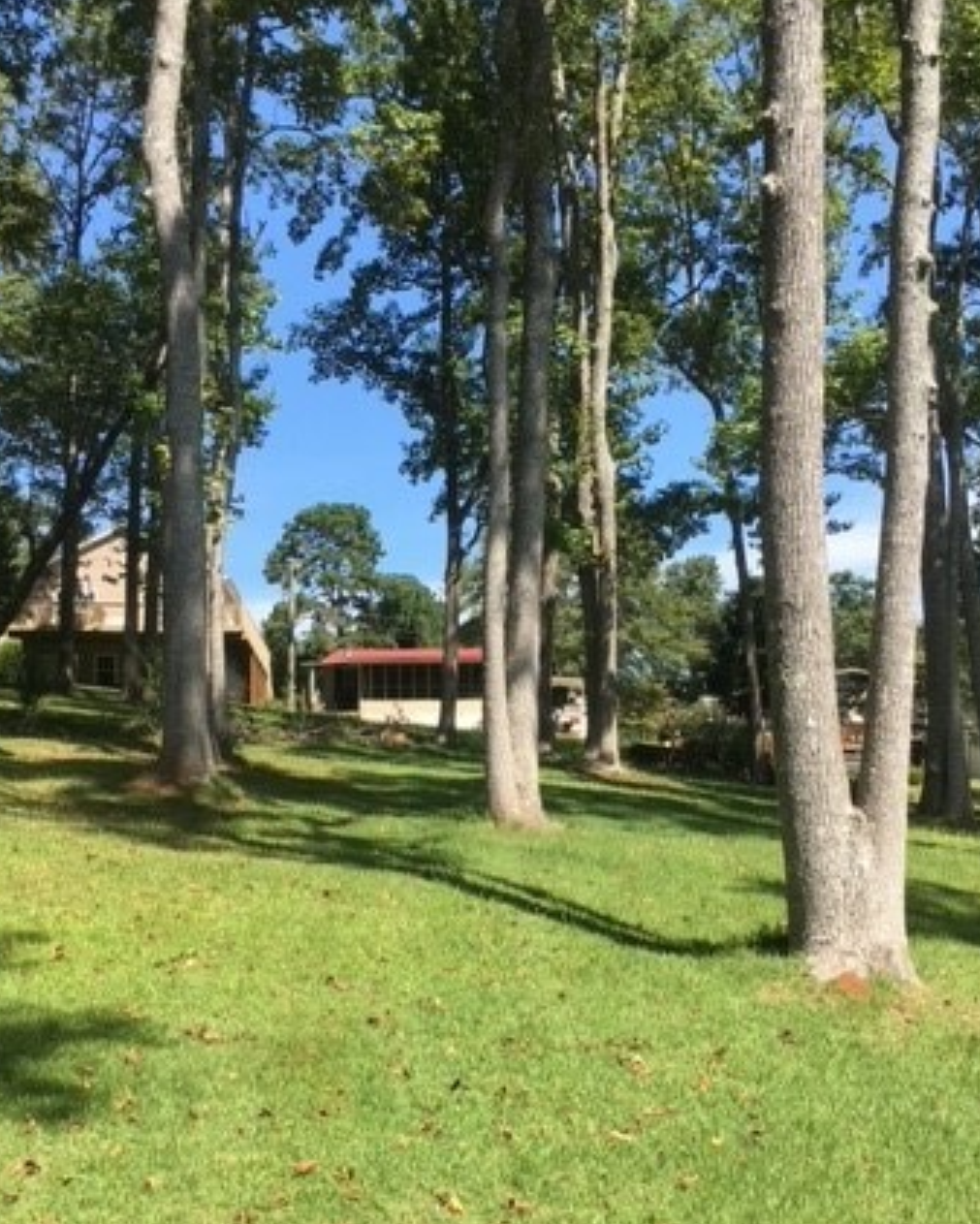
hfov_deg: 34.9
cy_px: 736
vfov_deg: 42.7
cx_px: 468
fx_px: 1558
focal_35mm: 43
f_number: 2.2
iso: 25
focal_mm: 4.15
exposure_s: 1/818
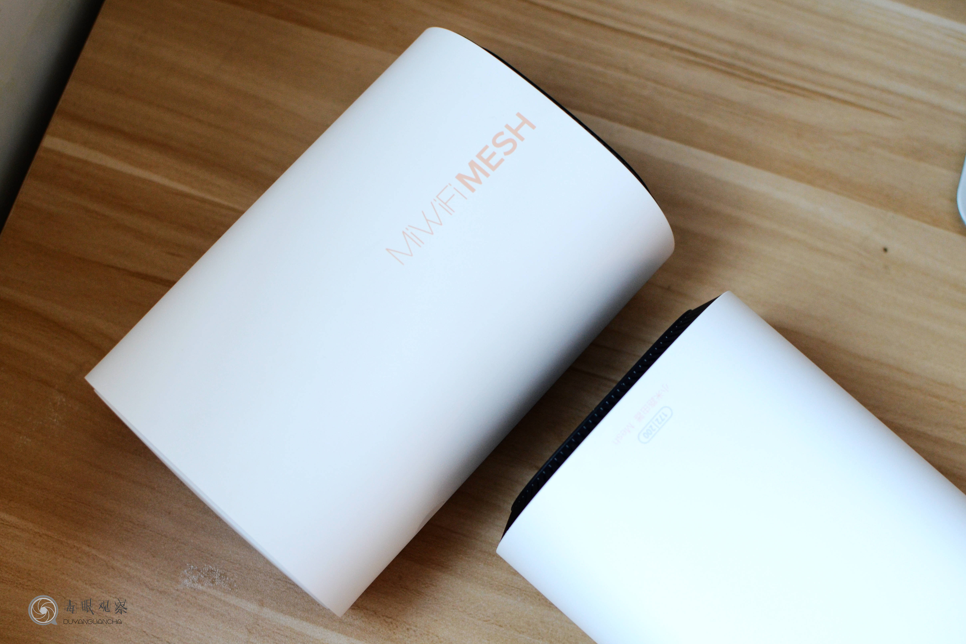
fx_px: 1436
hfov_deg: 37.2
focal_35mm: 54
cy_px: 321
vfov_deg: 25.3
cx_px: 490
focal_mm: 35
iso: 800
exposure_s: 1/60
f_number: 3.5
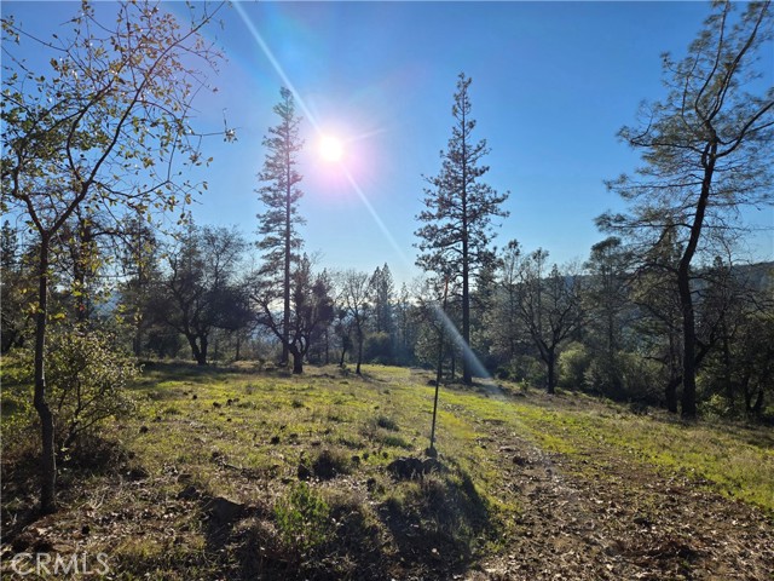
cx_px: 387
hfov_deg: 73.9
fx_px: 514
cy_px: 290
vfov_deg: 58.9
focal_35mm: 23
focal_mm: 5.4
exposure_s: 1/3333
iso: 25
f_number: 1.8
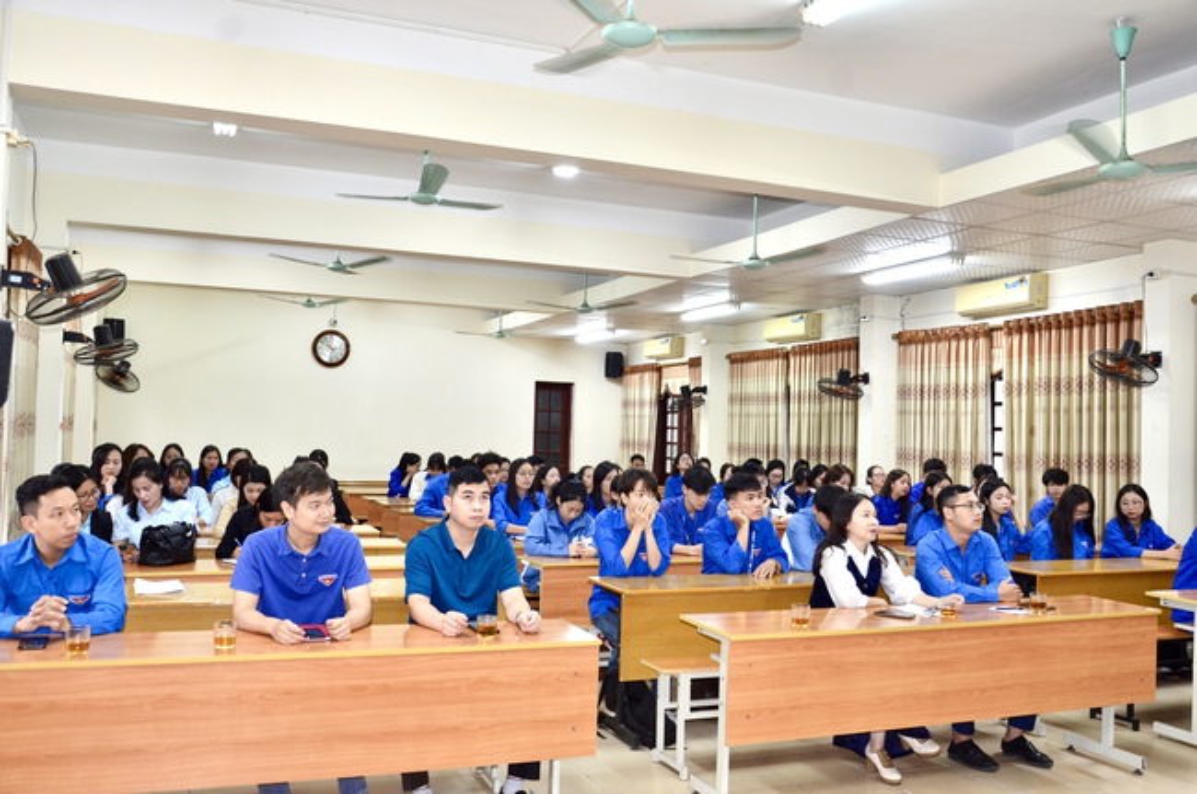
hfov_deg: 59.6
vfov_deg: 41.6
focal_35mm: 32
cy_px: 397
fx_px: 1046
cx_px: 598
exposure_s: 1/80
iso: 800
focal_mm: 21
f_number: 5
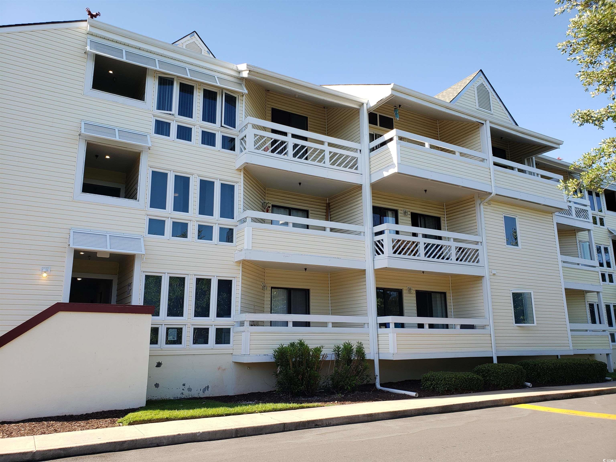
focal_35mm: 26
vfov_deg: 53.1
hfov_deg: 67.3
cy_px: 231
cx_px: 308
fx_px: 463
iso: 50
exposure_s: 1/464
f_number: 2.4
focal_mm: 4.3
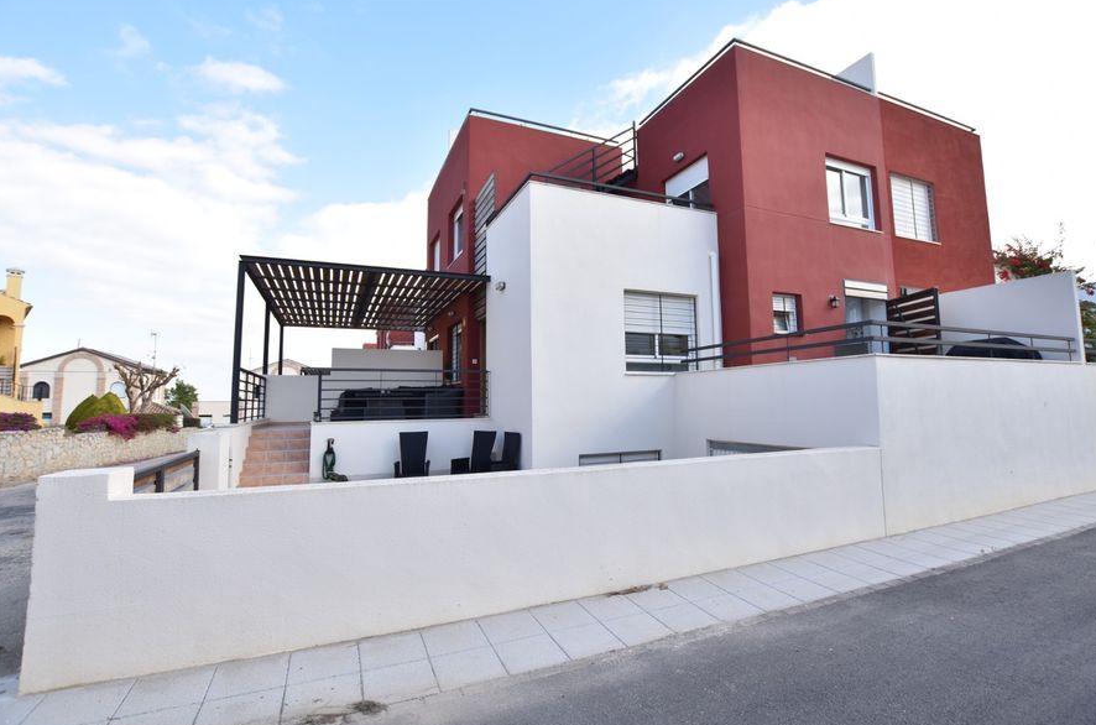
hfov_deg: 96.9
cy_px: 348
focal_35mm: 16
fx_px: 486
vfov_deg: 73.4
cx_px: 560
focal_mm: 10
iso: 200
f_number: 4.5
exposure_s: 1/500
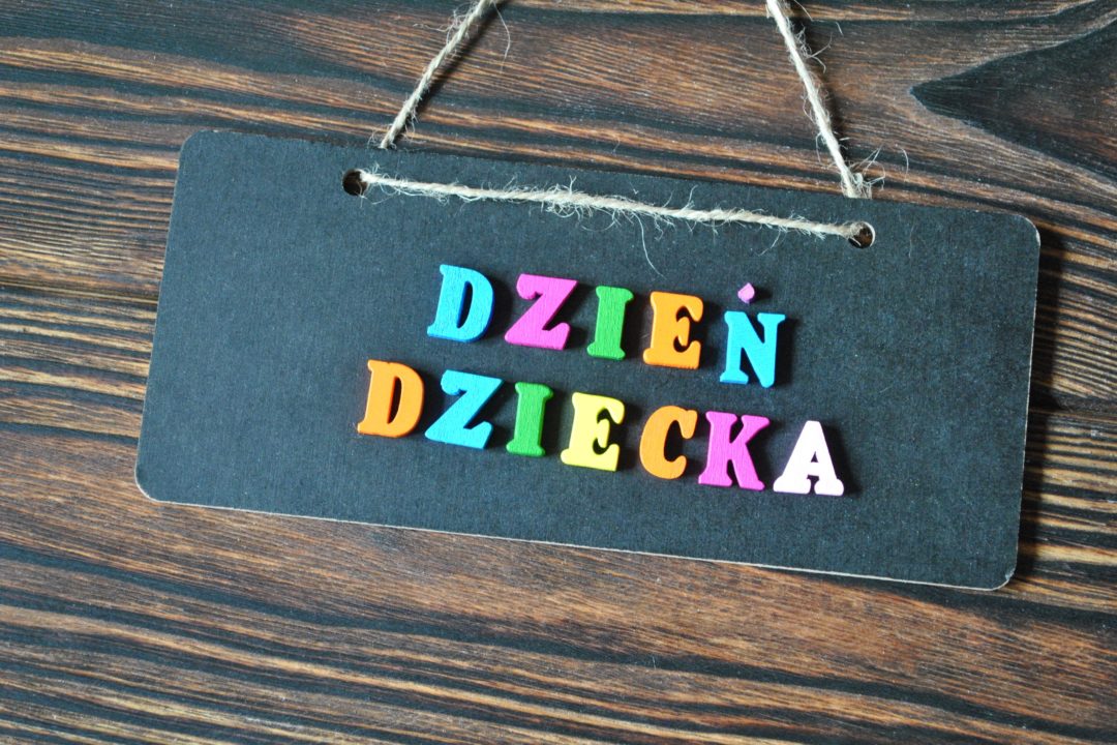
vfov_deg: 22.6
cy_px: 372
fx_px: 1862
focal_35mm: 60
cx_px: 558
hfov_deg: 33.4
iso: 1100
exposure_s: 1/30
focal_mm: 40
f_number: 5.3
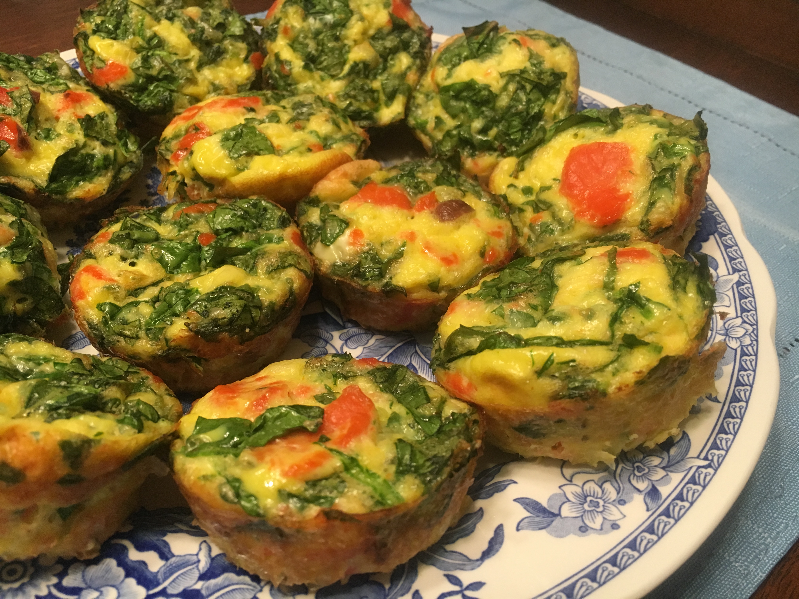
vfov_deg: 48.2
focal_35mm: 29
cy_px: 300
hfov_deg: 61.7
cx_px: 400
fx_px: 669
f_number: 2.2
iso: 125
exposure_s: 1/30
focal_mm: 4.15
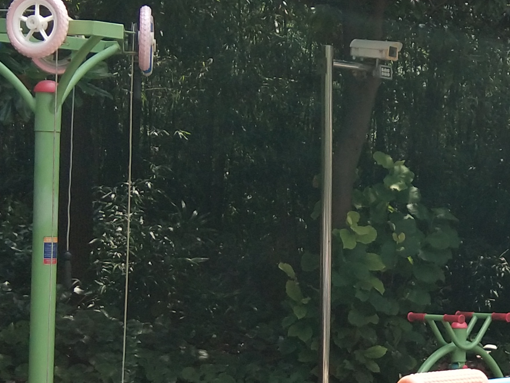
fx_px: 1606
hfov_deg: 17.3
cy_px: 228
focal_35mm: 109
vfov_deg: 13.6
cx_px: 594
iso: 50
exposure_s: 1/554
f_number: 2.2
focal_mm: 3.69
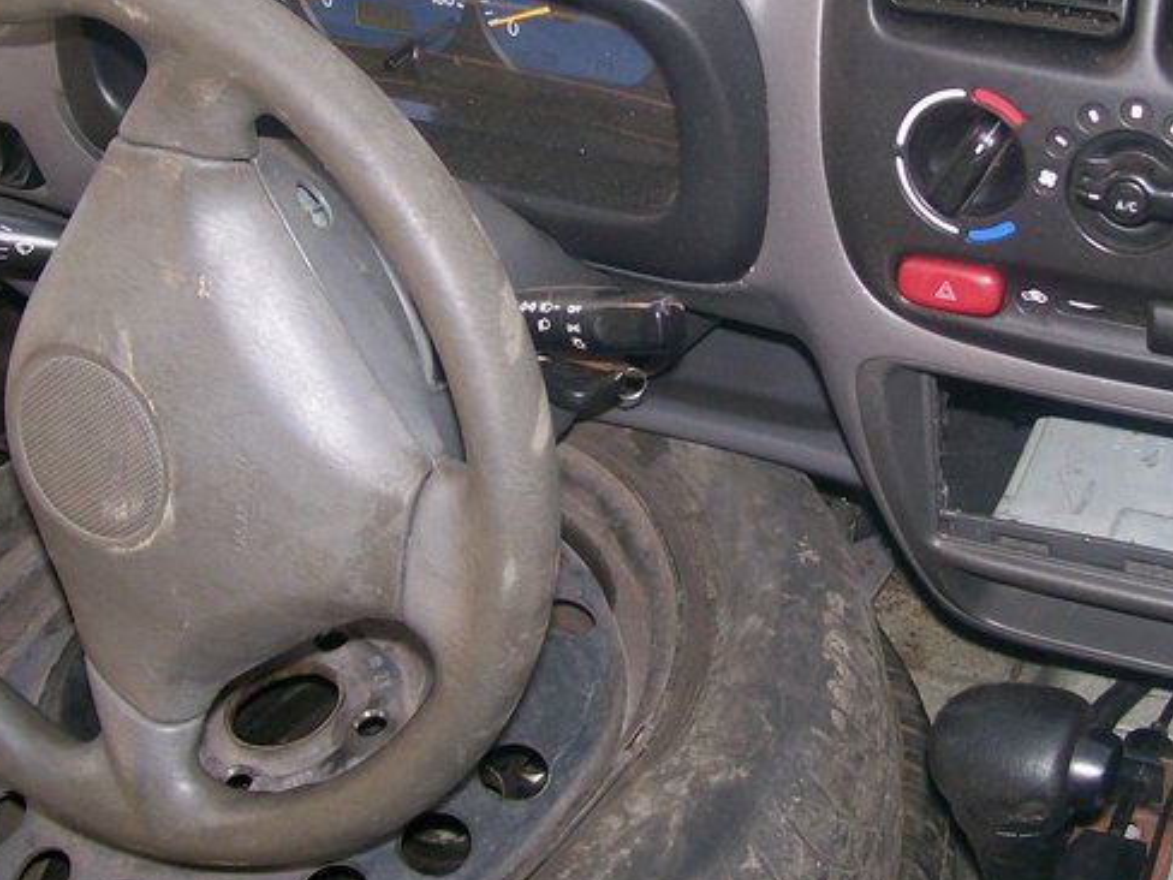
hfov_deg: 32.5
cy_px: 250
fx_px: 1999
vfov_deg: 24.6
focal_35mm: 59
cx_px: 733
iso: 80
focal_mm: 6
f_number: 2.7
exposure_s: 1/64
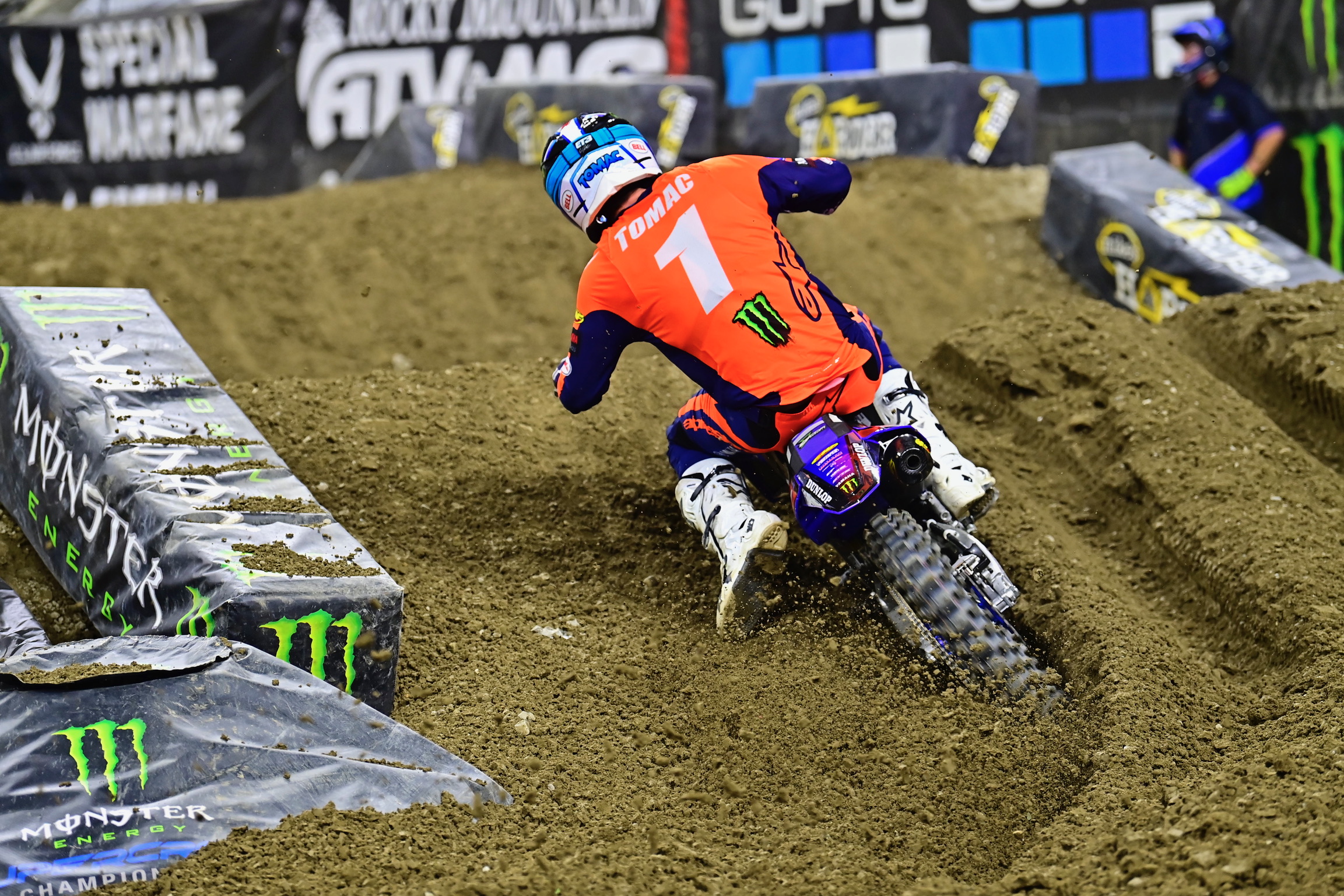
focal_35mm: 160
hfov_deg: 12.8
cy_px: 448
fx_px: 5973
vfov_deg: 8.6
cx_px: 672
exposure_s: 1/1000
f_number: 3.5
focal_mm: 160
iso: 1800
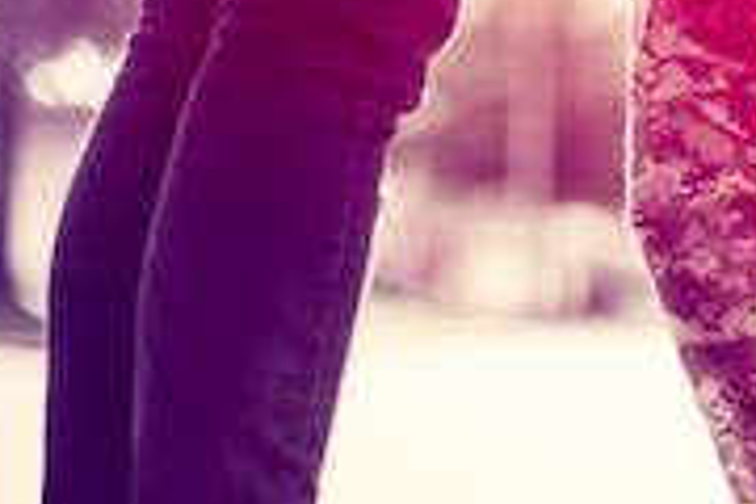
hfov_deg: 14.4
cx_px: 853
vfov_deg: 9.8
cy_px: 433
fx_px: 2919
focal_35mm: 139
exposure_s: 1/2000
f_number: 1.4
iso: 50
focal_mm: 50
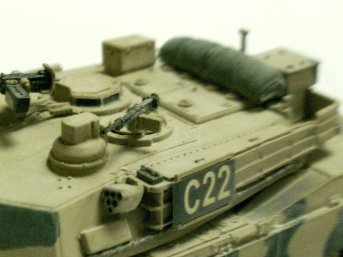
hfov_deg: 21.5
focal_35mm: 91
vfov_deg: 16.2
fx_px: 902
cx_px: 136
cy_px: 160
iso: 160
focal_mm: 8.82
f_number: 3.2
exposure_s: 1/20
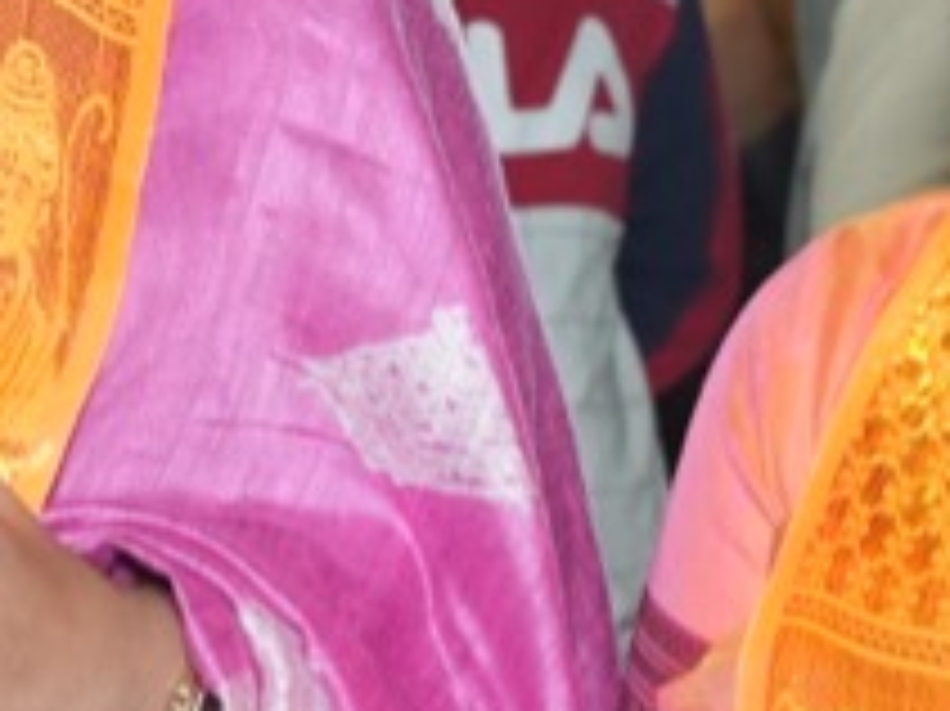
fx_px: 7673
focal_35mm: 280
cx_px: -738
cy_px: 466
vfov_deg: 5.3
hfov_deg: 6.9
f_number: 4.5
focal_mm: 43.9
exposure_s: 1/160
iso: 1600
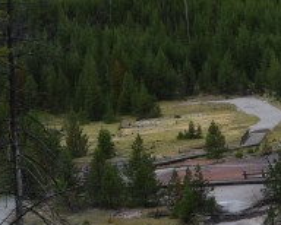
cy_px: 136
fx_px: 1311
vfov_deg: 9.8
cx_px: 376
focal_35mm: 158
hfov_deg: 11.9
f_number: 9
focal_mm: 21
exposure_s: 1/320
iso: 200
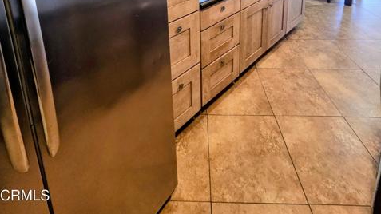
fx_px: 192
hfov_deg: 89.6
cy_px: -37
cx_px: 190
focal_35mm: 19
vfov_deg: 41.7
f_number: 2.2
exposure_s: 1/60
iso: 250
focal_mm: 2.2
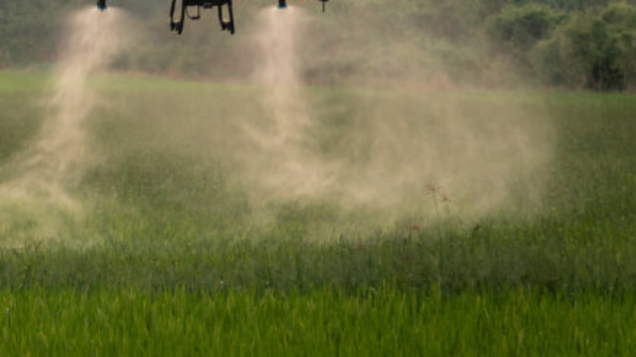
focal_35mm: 294
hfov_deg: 7.3
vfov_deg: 4.1
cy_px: -58
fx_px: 4956
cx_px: -70
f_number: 6.3
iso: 400
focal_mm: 120
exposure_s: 1/100
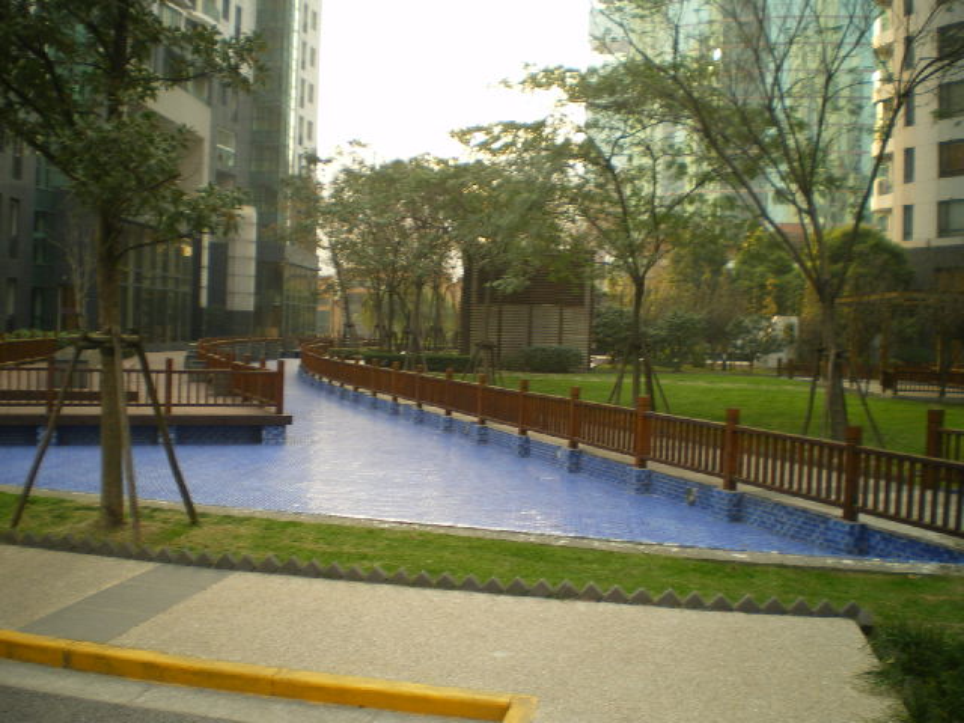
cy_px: 362
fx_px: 1003
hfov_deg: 51.4
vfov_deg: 39.7
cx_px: 482
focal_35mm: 36
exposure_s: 1/50
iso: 50
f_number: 3.1
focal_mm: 6.3
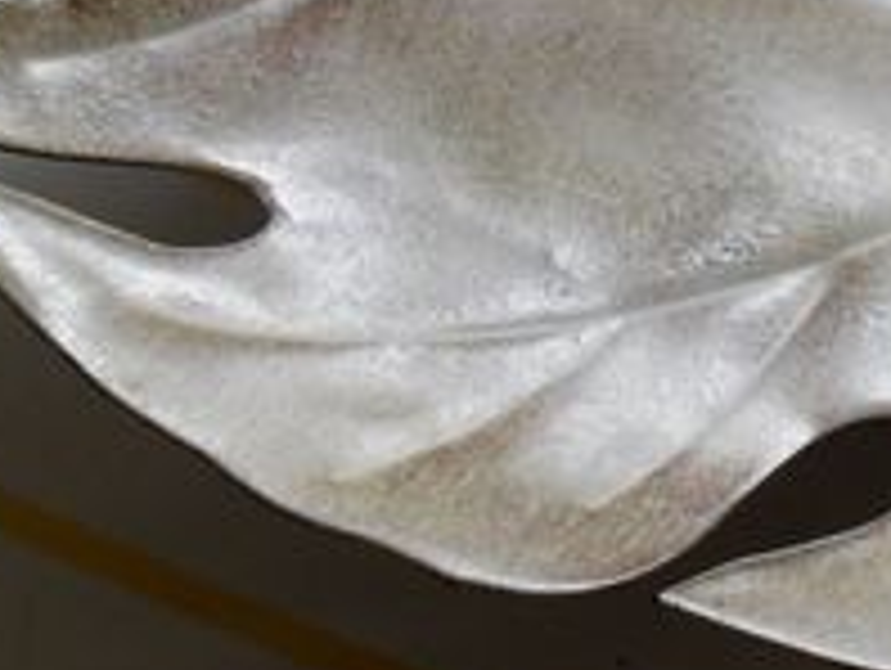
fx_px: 2912
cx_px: 940
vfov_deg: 13.0
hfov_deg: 16.9
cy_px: 90
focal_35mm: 113
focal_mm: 6.3
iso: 100
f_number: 3.2
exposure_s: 1/60
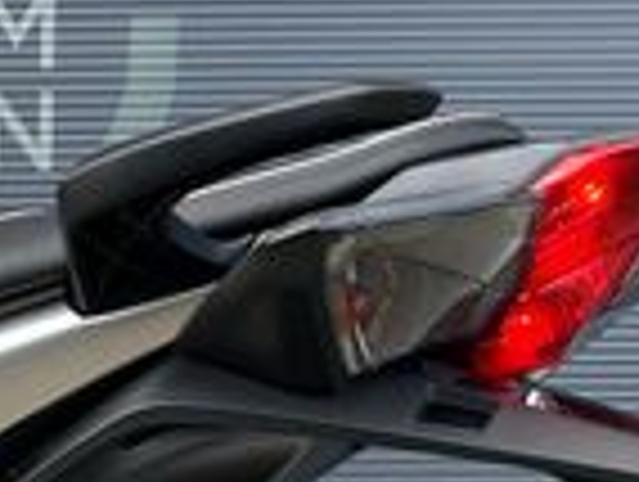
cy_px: 775
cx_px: -184
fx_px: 1997
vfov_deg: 12.9
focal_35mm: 108
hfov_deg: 17.1
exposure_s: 1/364
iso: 80
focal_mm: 6.86
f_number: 1.78
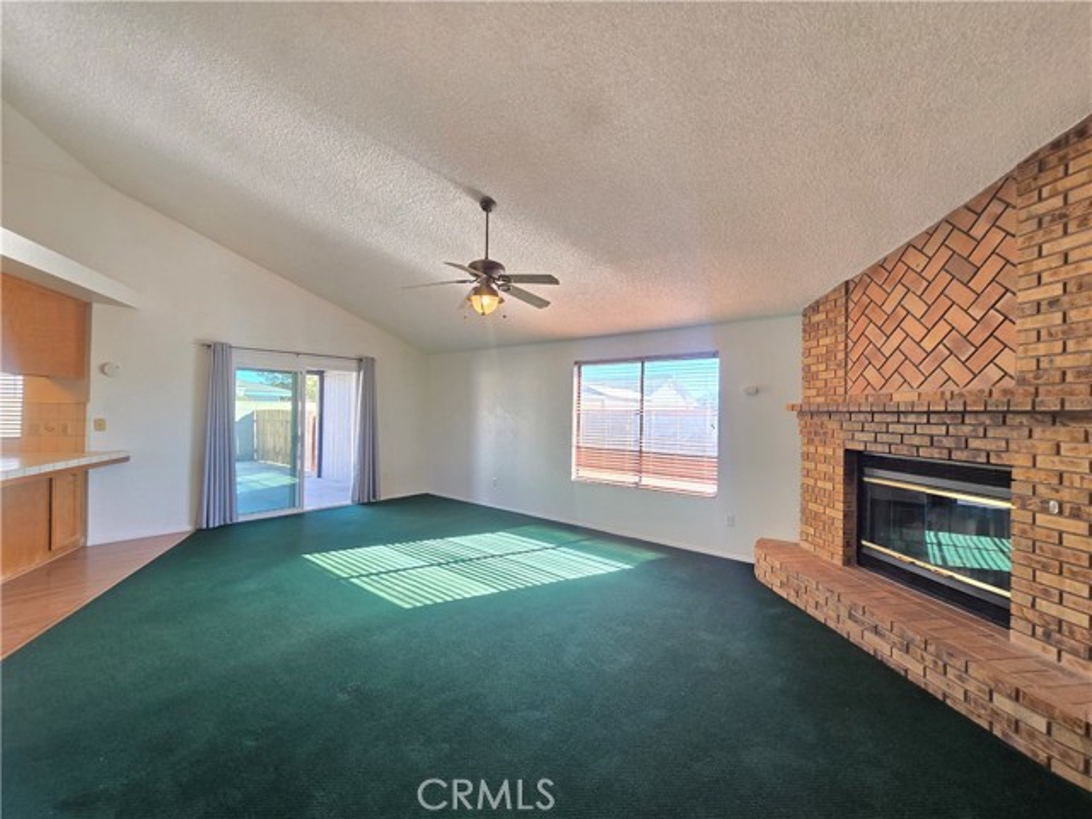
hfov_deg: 106.2
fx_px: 410
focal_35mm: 13
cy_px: 410
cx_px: 546
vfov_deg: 89.9
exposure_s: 1/60
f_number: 2.2
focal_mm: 2.2
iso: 125
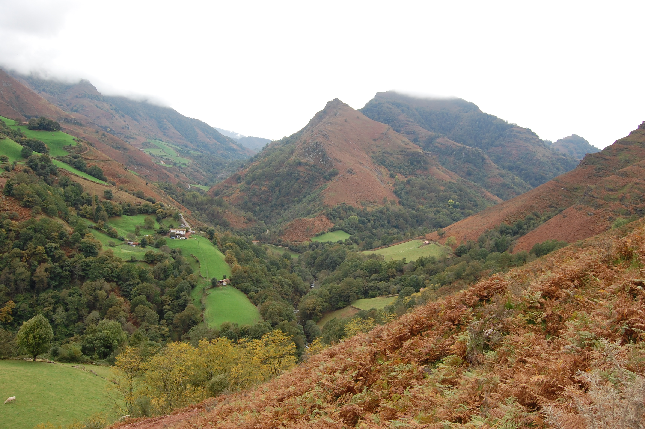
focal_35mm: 27
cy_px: 214
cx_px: 322
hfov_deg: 67.4
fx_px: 483
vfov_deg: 47.8
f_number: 5.6
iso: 200
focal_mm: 18
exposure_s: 1/250
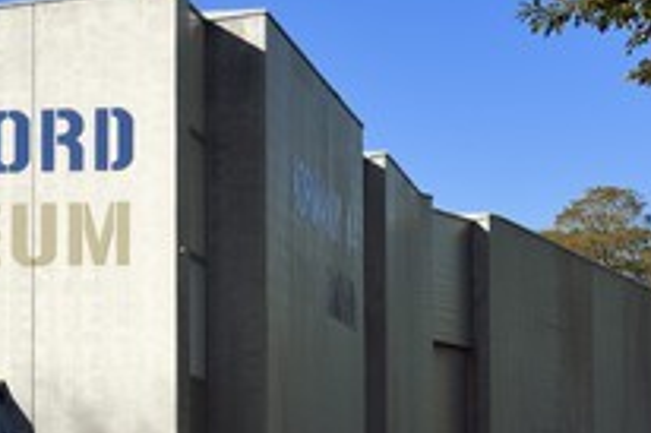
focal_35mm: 167
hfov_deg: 12.3
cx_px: 142
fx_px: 3017
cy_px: 345
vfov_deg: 8.2
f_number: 16
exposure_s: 1/200
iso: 160
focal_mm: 82
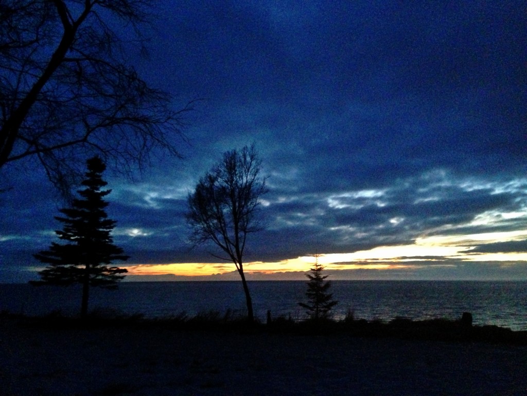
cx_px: 264
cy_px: 198
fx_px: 502
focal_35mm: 33
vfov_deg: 42.9
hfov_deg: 55.4
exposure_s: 1/15
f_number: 2.4
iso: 800
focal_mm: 4.13
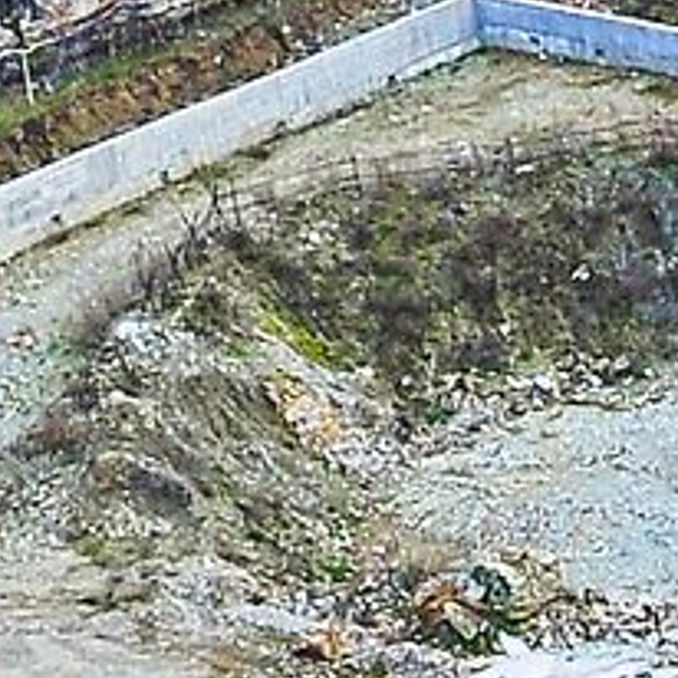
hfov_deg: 4.8
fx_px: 7667
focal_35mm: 346
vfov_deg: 4.8
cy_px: 2157
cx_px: 2008
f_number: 7.1
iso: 320
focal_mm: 35
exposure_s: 1/100
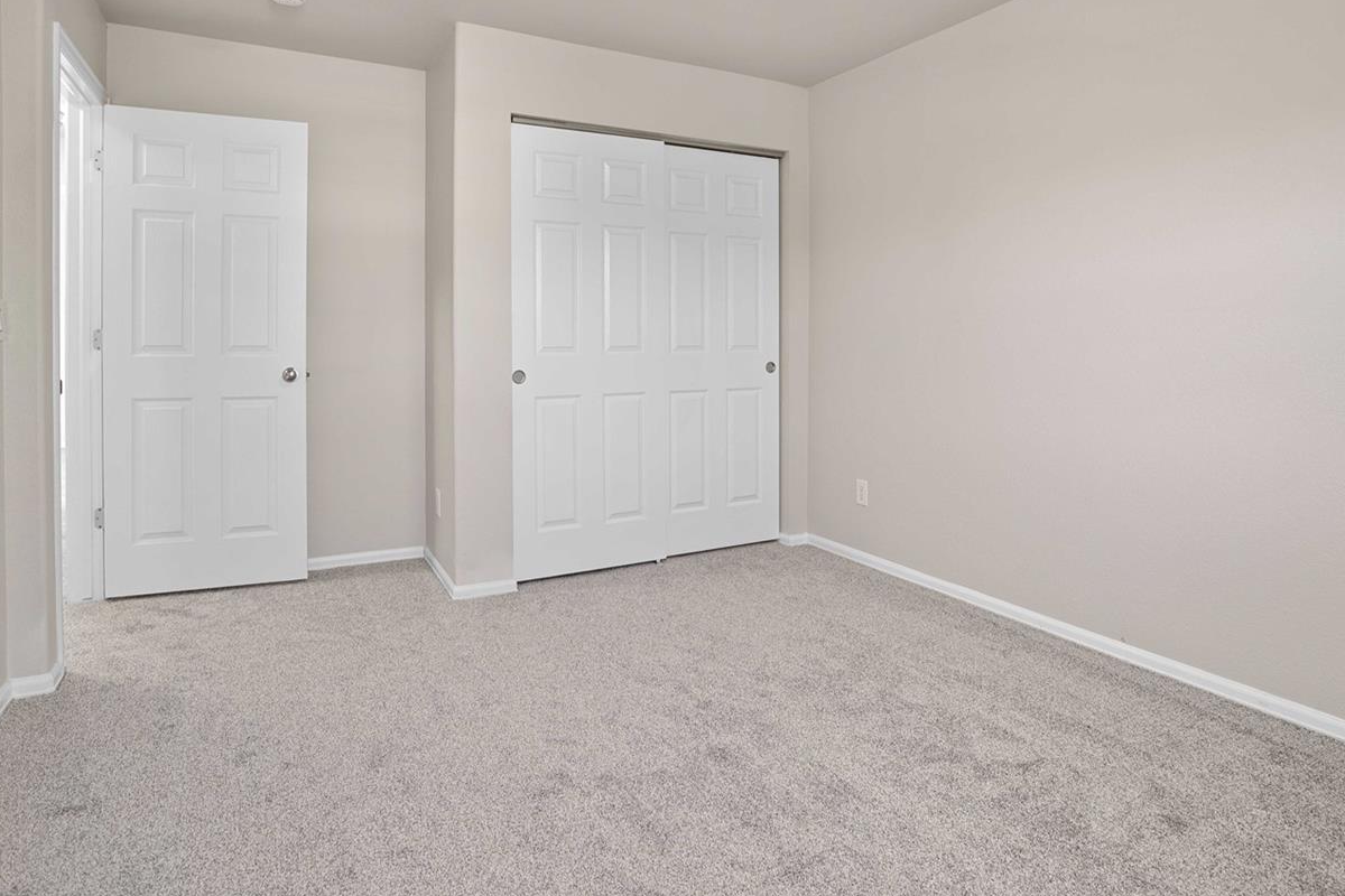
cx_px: 726
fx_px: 747
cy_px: 323
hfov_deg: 83.8
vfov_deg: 60.9
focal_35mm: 20
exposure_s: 1/1.25
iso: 100
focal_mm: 15
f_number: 9
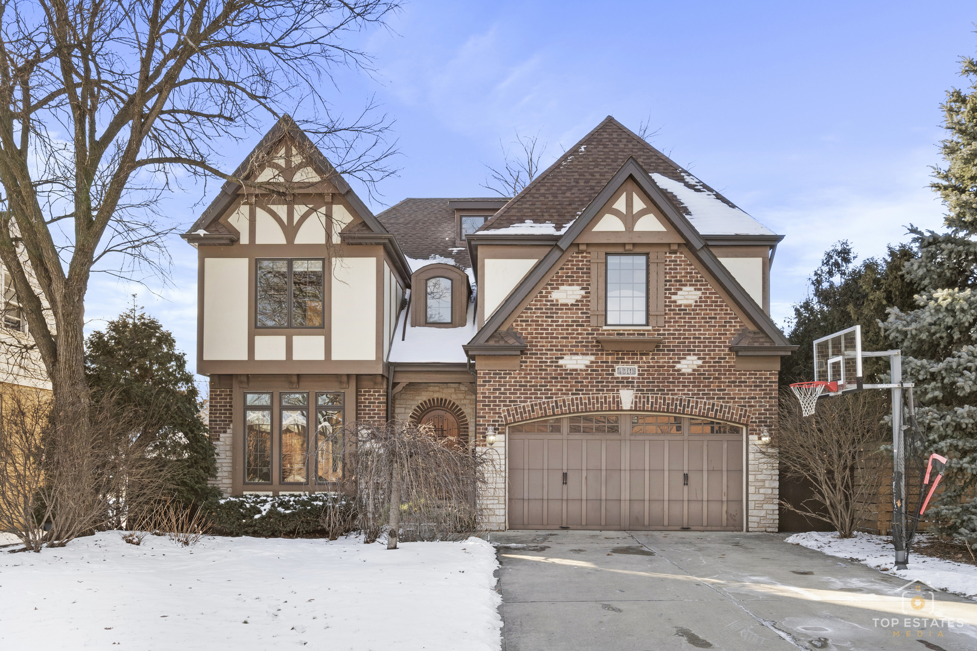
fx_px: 896
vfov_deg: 40.0
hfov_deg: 57.2
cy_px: 326
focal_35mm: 33
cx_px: 488
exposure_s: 1/60
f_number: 10
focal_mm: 33
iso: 400
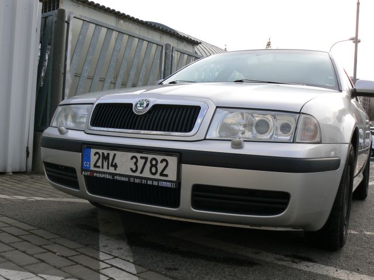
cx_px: 187
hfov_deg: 51.4
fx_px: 389
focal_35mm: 36
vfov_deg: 39.7
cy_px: 140
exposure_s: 1/160
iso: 80
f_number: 5.6
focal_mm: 6
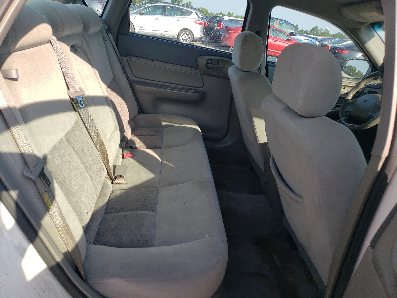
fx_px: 298
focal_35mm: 26
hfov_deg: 67.3
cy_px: 149
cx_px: 198
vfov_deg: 53.1
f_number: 1.5
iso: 50
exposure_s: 1/1111
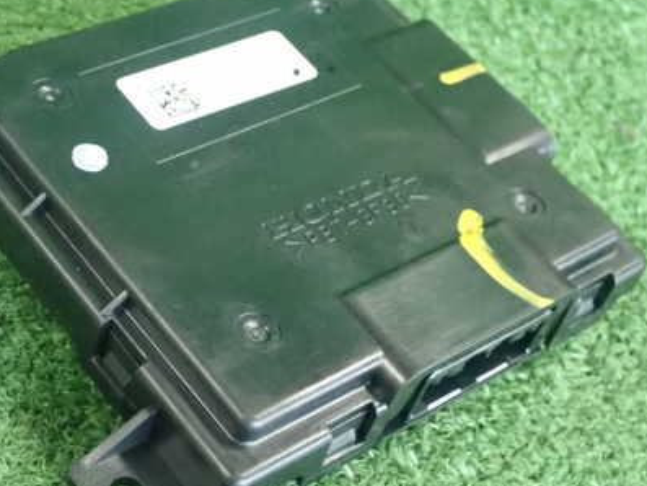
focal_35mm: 74
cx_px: 222
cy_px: 264
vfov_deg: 19.9
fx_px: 1384
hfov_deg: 26.2
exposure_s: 1/50
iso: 2500
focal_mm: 8.99
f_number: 3.2
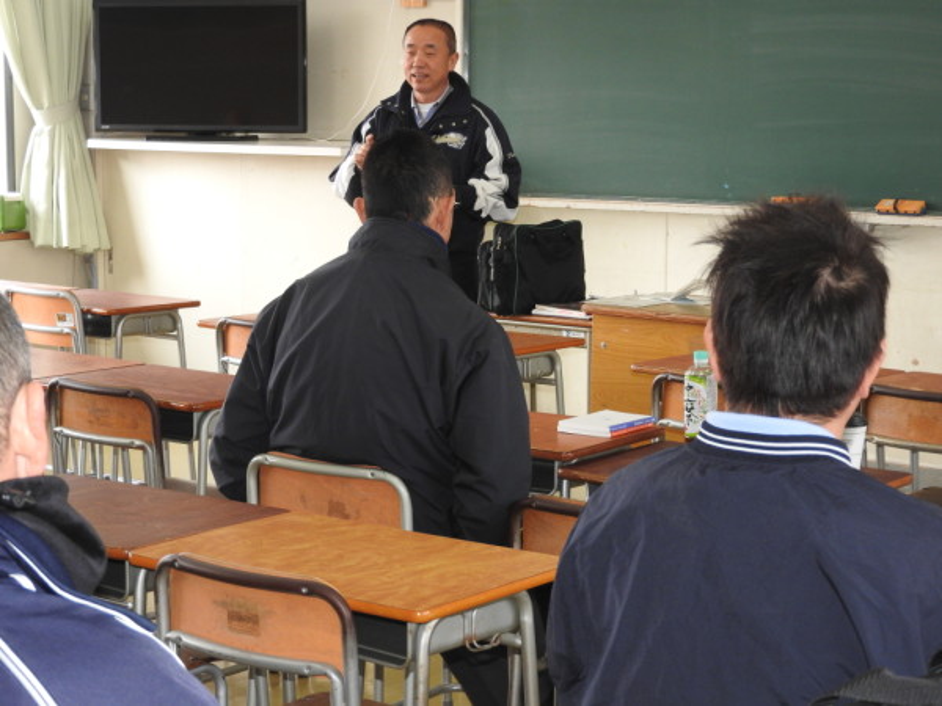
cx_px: 471
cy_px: 353
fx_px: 2177
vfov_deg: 18.4
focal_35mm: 80
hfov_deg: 24.4
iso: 250
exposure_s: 1/60
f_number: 4.5
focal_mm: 14.3
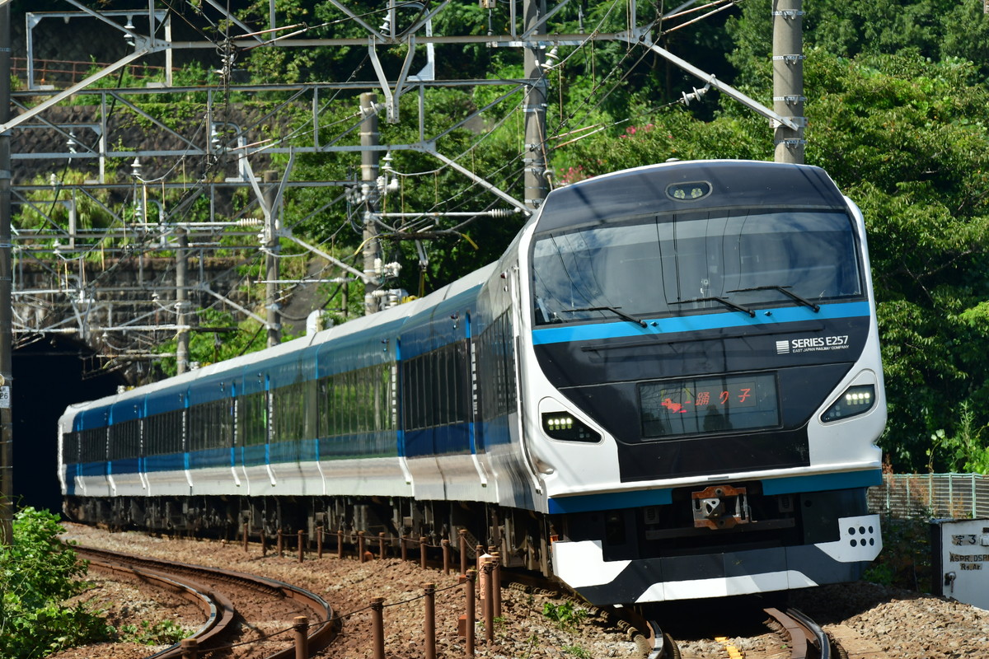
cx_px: 494
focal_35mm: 300
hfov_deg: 6.9
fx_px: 8241
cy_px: 330
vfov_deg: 4.6
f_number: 10
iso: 125
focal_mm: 200
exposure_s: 1/250
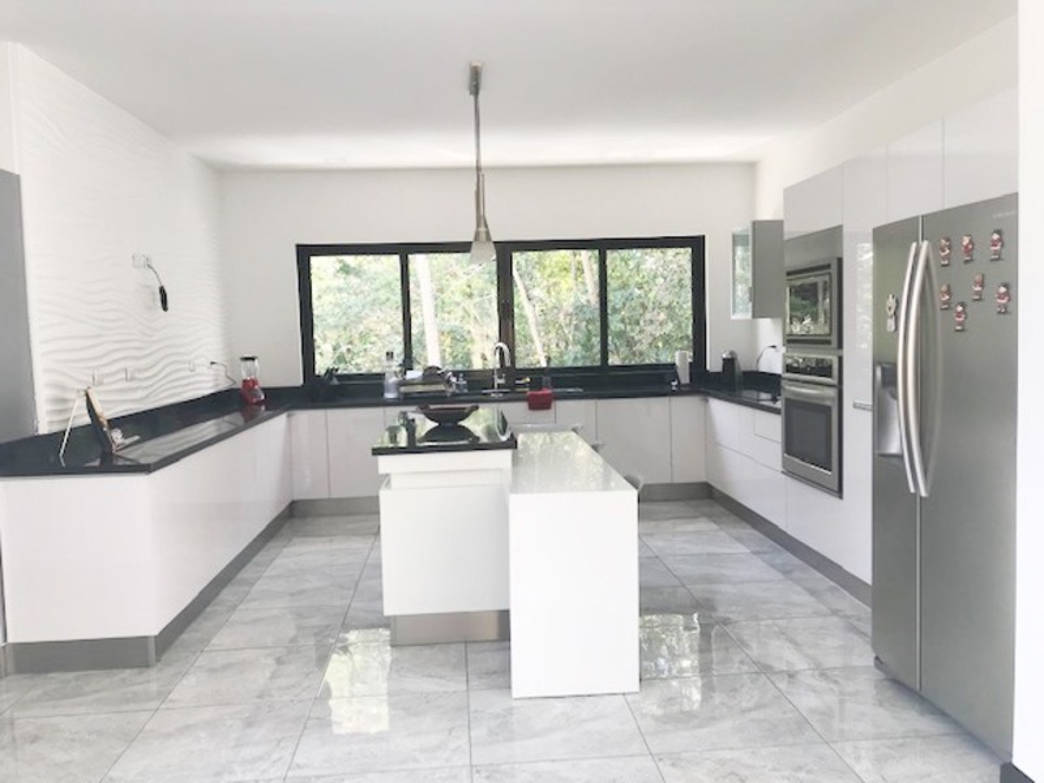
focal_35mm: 28
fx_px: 844
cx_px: 522
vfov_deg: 49.7
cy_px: 392
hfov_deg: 63.4
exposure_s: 1/90
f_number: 1.8
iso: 25
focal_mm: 3.99
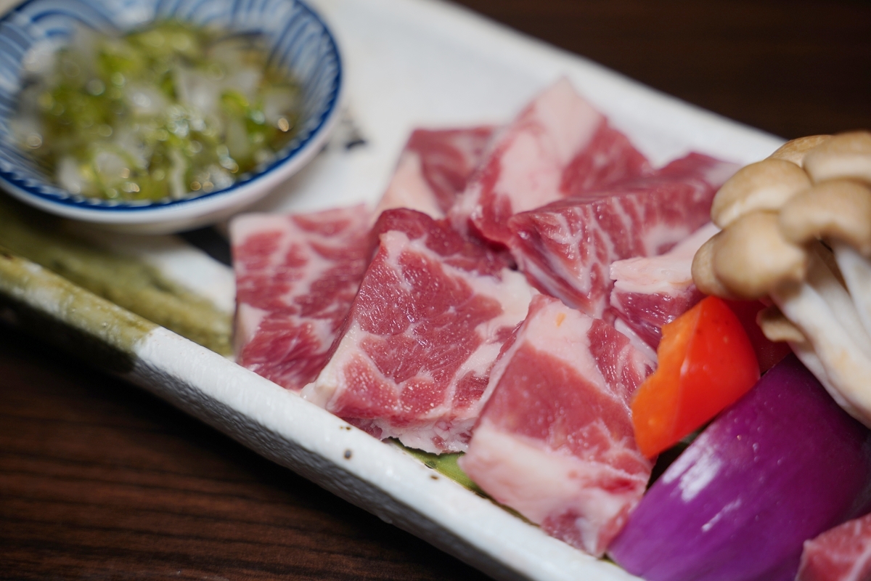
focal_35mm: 75
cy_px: 290
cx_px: 436
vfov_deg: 18.2
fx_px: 1814
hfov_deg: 27.0
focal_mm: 75
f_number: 4
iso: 160
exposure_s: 1/80
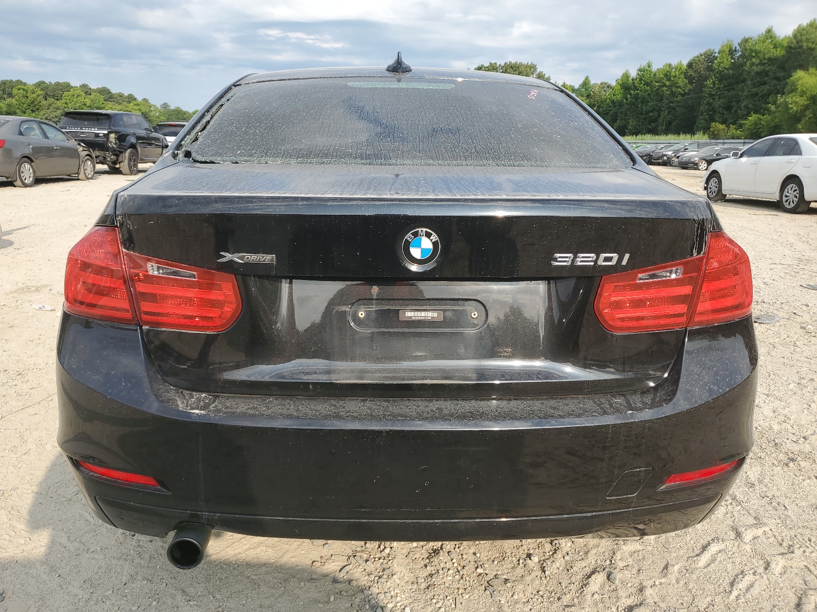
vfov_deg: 53.1
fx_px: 614
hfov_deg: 67.3
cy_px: 306
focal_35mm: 26
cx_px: 408
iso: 50
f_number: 1.5
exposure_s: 1/1667
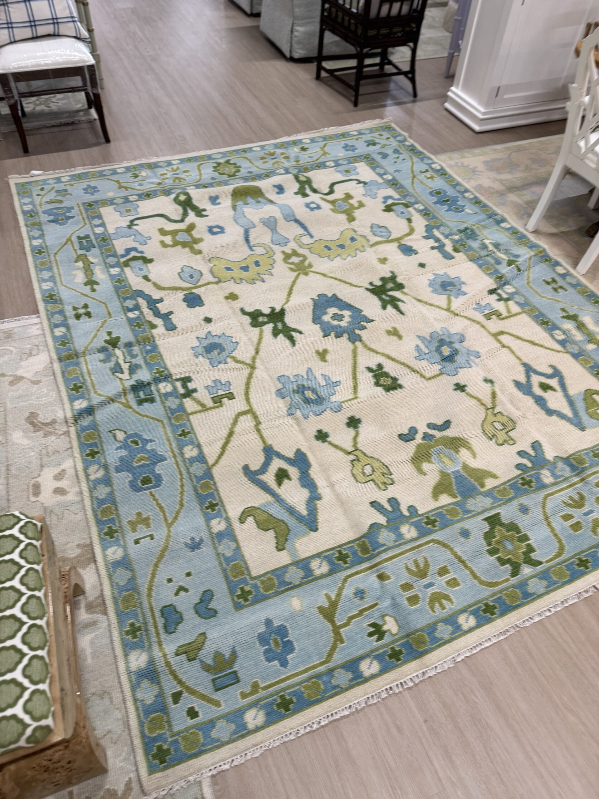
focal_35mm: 24
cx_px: 300
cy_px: 400
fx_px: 554
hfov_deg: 56.8
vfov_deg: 71.6
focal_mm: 6.76
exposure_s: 1/60
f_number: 1.78
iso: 160
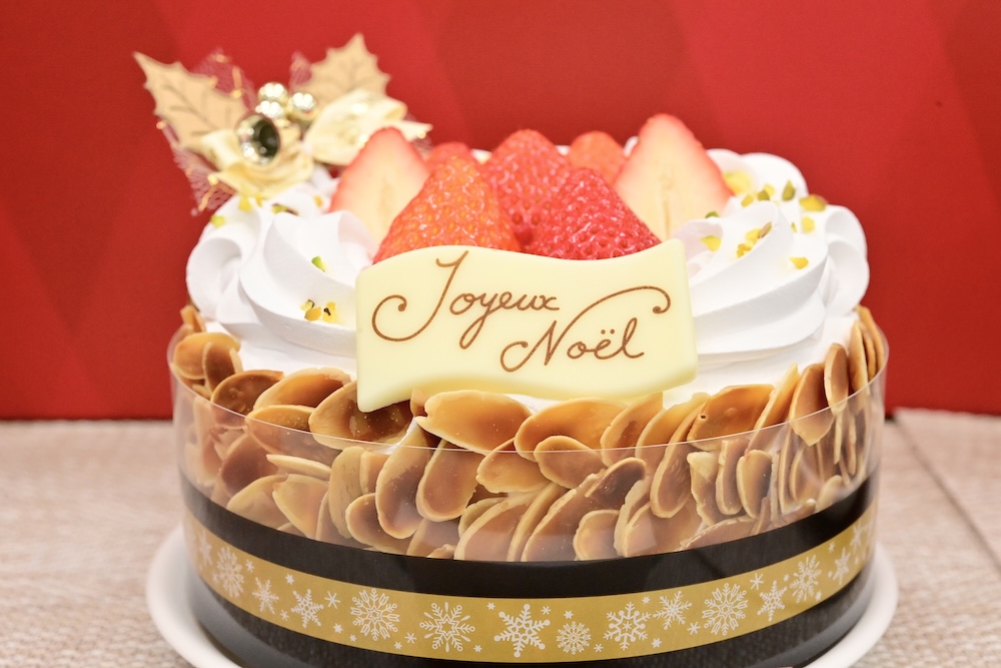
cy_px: 334
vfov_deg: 22.6
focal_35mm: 60
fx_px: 1668
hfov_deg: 33.4
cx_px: 500
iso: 6400
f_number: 10
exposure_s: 1/200
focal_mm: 60
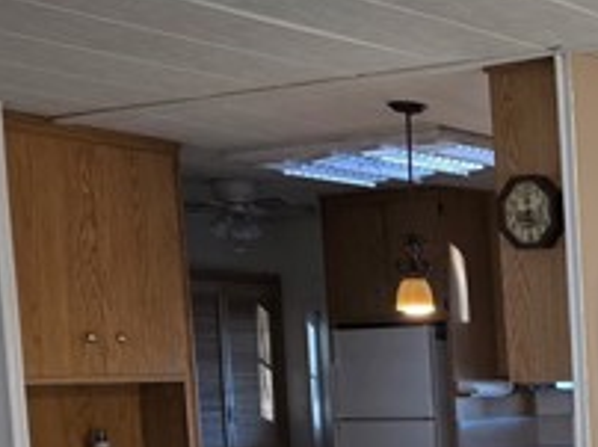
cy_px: 477
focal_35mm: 73
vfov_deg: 19.4
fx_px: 1260
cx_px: 873
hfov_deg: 22.4
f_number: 1.7
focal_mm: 6.3
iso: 200
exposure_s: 1/120
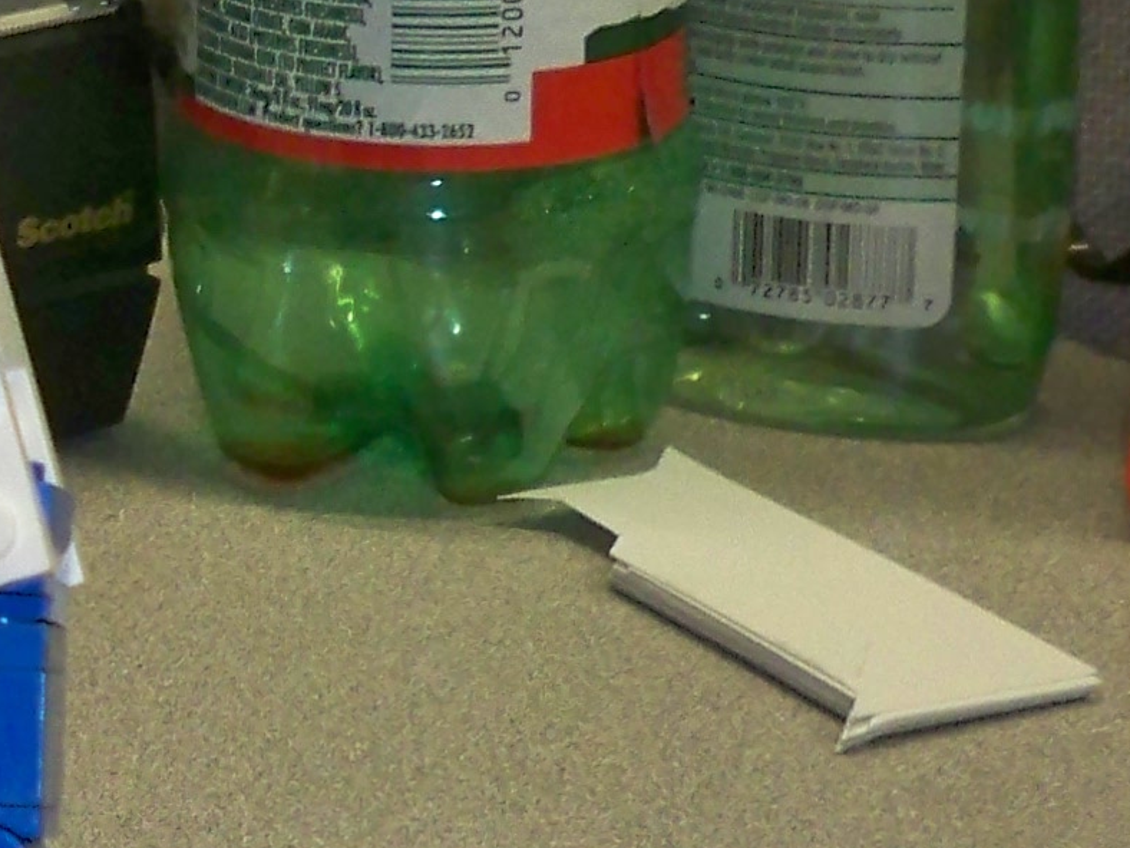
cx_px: -879
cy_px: 376
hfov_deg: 11.4
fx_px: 5288
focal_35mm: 162
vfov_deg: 9.2
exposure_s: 1/30
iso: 200
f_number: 3.1
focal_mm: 6.3
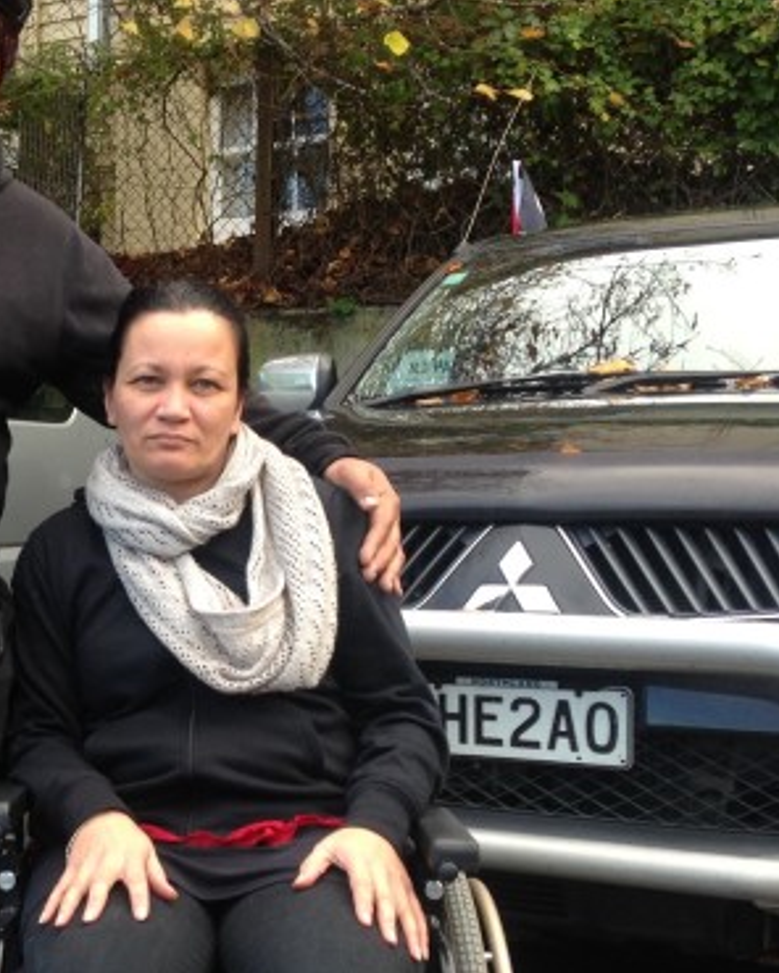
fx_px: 1758
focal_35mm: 61
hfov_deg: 24.0
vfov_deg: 30.8
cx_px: 17
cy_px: 602
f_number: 2.4
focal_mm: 4.12
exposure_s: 1/146
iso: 50
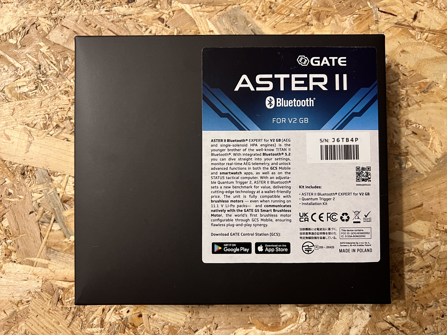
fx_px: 336
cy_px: 168
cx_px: 224
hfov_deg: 67.3
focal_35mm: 26
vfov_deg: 53.1
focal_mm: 5.7
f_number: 1.5
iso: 400
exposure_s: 1/50
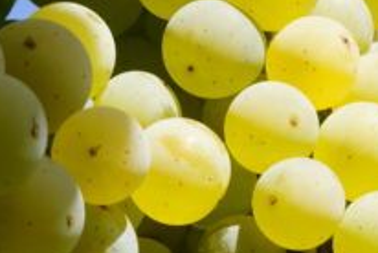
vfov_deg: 7.1
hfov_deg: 10.6
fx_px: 2040
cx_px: 117
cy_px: 83
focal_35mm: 194
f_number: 10
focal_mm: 27
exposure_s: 1/100
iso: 100
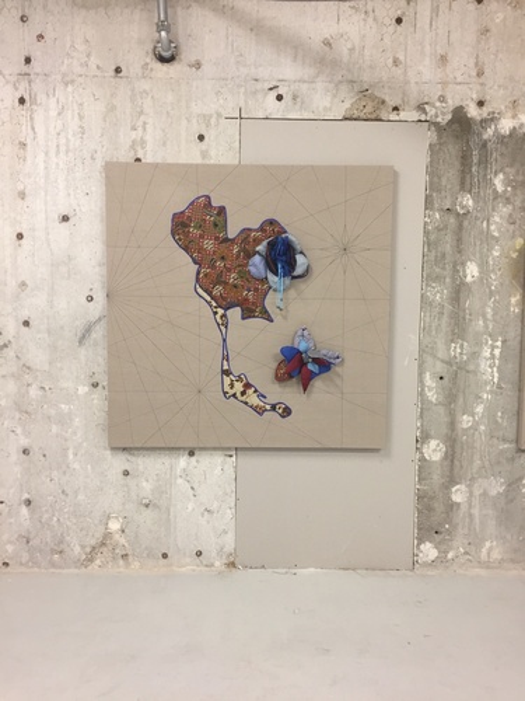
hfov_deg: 48.2
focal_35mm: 29
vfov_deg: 61.7
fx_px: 586
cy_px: 350
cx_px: 262
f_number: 2.2
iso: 125
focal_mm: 4.15
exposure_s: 1/33
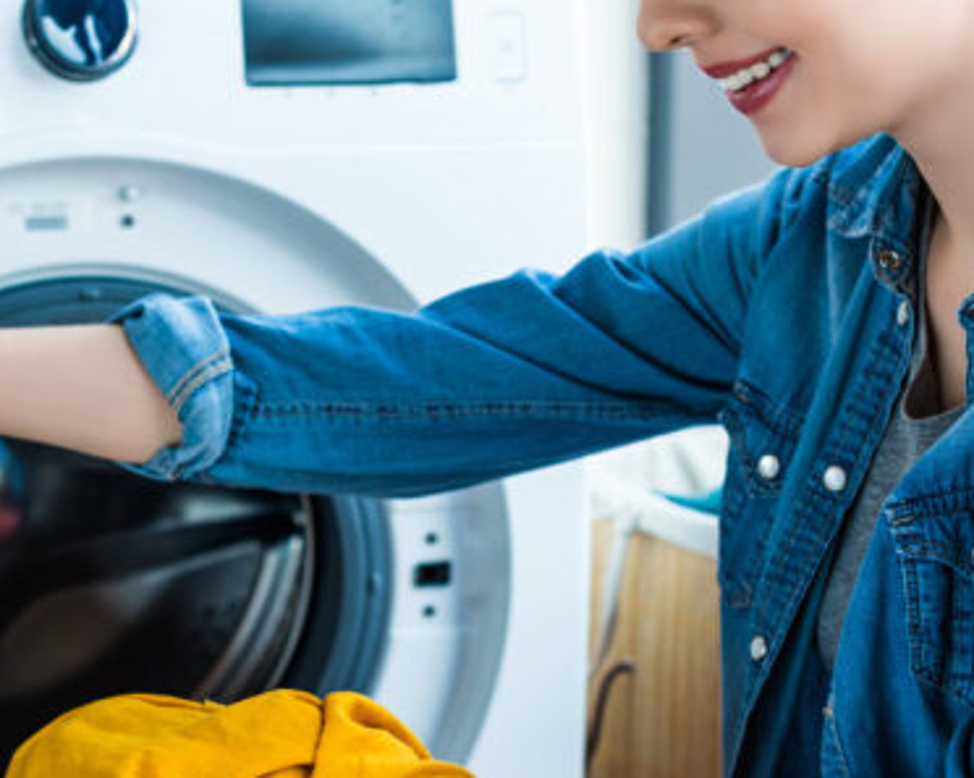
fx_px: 2794
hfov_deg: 19.7
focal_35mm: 97
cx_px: 309
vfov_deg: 15.7
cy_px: 667
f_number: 3.2
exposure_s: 1/160
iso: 400
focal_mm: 50
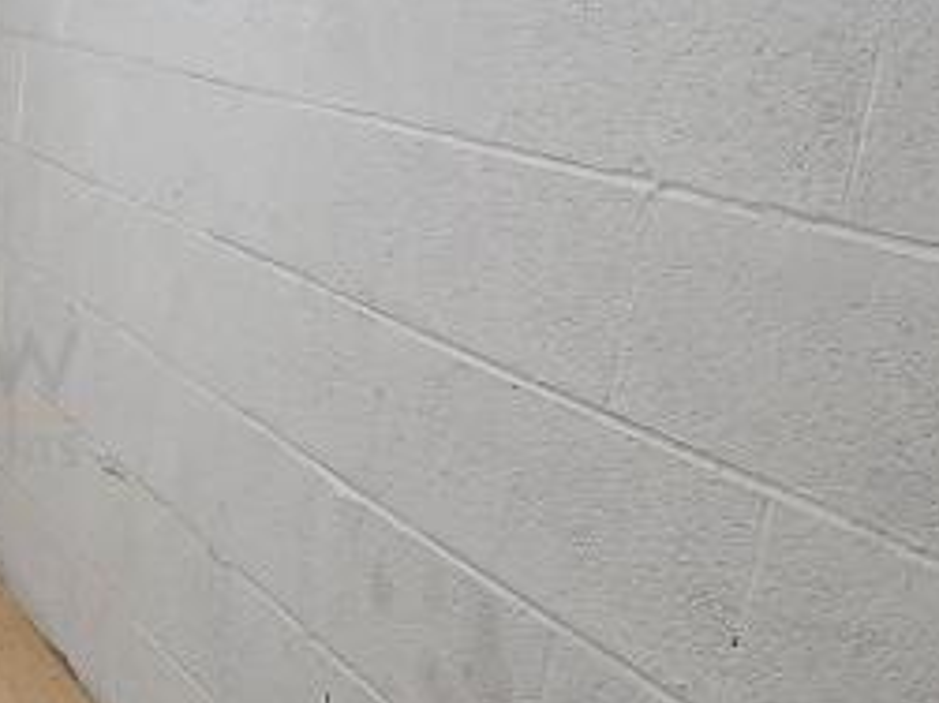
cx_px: -385
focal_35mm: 53
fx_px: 1437
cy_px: 381
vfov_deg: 27.5
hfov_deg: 27.7
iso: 100
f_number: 2.2
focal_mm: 2.2
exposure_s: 1/50
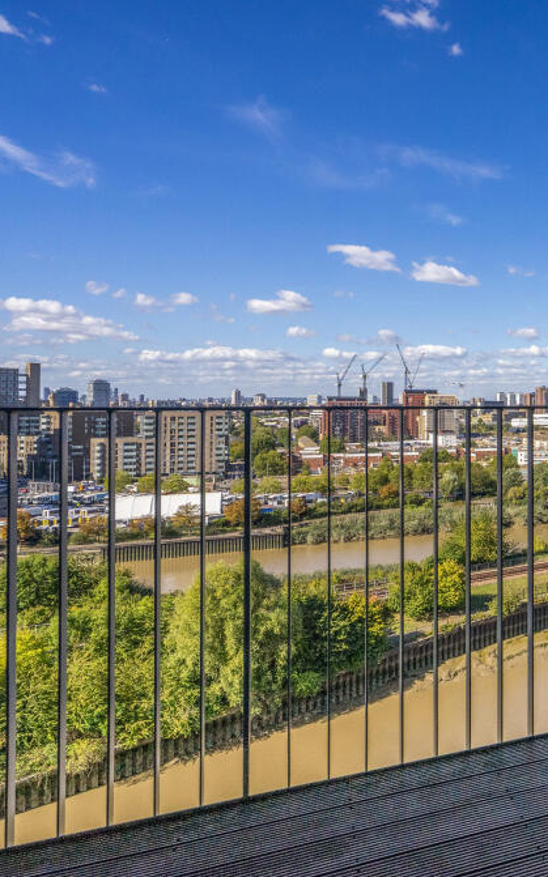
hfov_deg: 36.3
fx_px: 670
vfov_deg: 66.5
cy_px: 445
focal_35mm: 28
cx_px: 629
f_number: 8
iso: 1000
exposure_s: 1/2000
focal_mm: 18
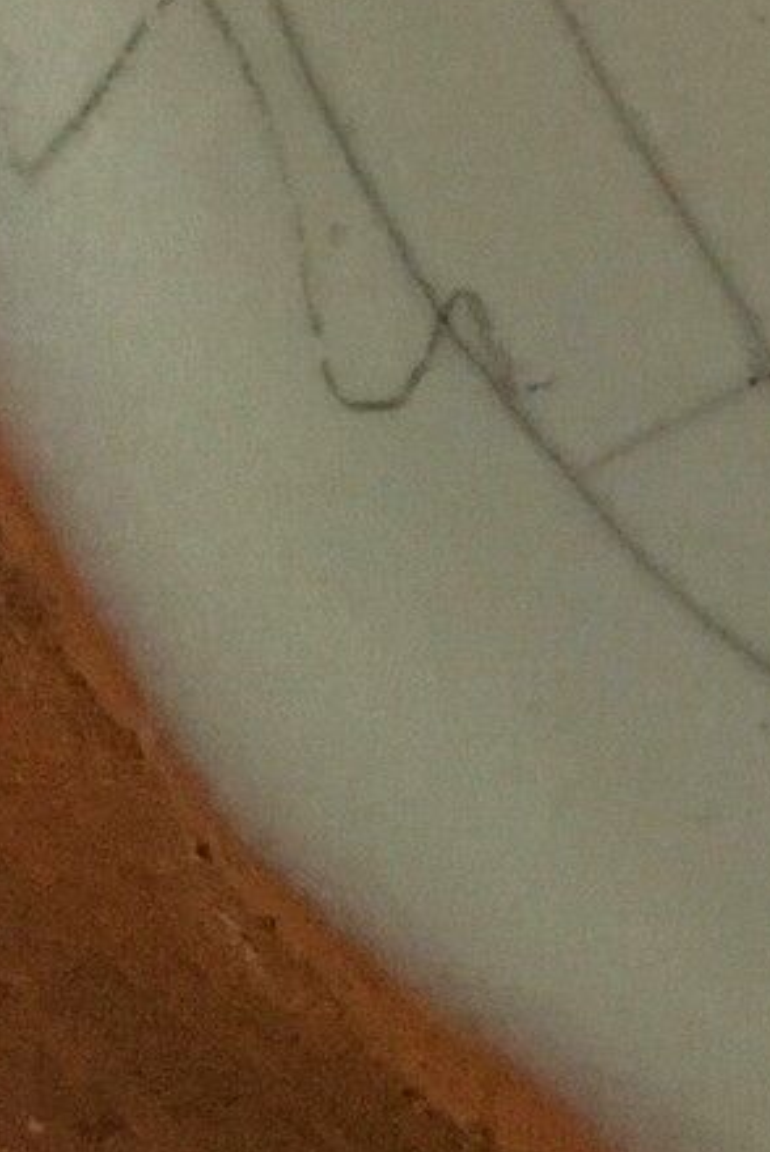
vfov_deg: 13.6
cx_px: 1933
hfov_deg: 8.9
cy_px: -812
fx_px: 4388
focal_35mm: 137
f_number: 2.2
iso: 250
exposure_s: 1/25
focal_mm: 4.15
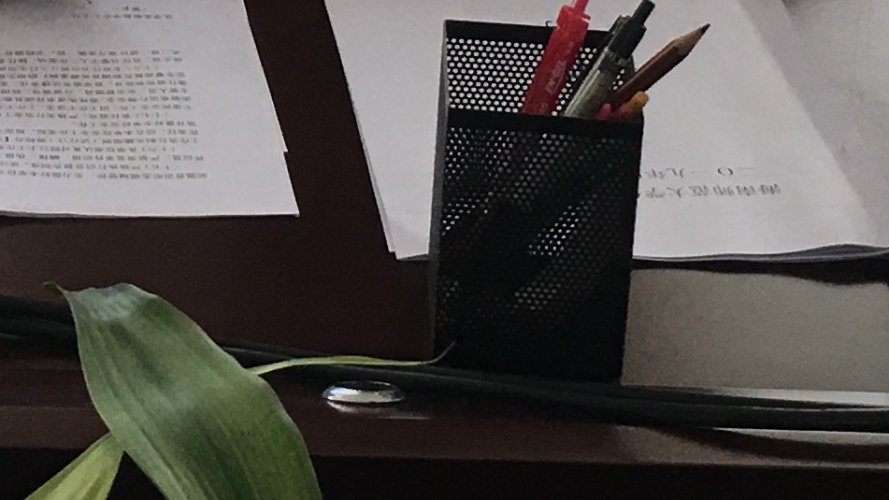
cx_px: -78
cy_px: -435
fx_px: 3159
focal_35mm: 134
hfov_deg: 15.6
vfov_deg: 8.7
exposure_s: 1/33
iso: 32
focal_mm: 4.15
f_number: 2.2
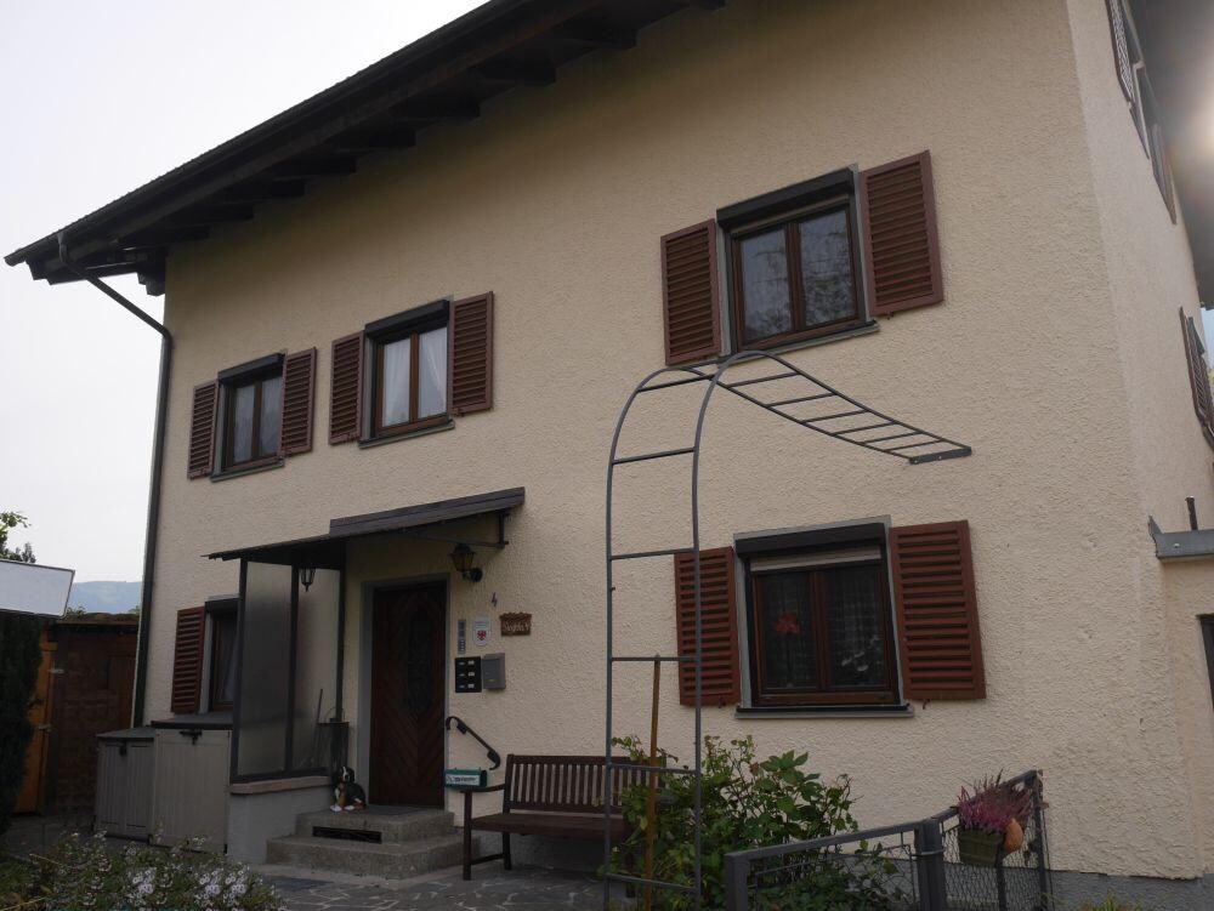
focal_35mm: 28
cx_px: 607
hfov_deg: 63.4
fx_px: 982
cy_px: 456
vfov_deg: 49.8
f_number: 8
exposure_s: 1/500
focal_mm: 14
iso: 400
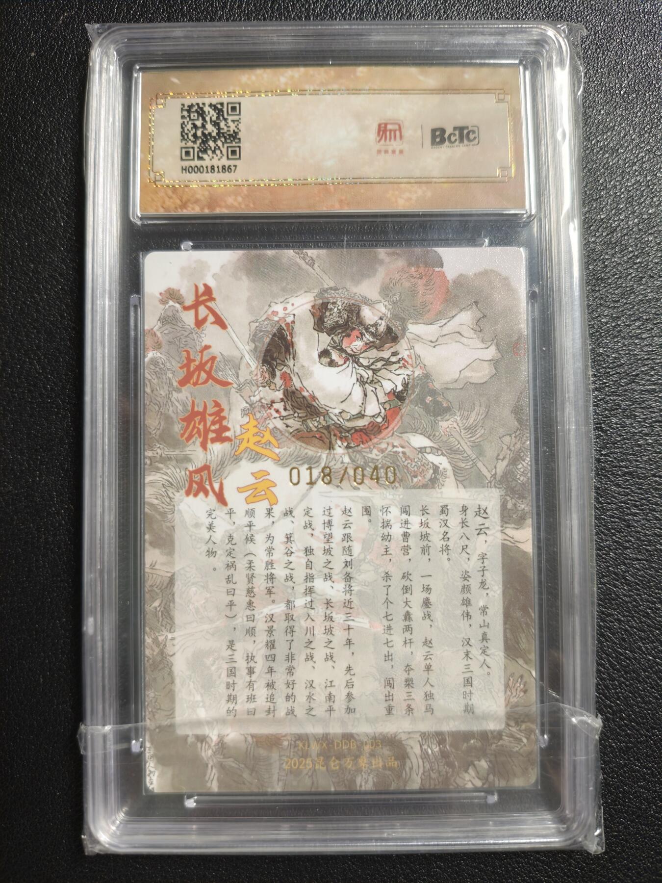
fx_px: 663
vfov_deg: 67.3
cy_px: 442
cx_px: 331
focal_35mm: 26
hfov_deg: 53.1
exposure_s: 1/50
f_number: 1.5
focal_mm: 4.94
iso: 400
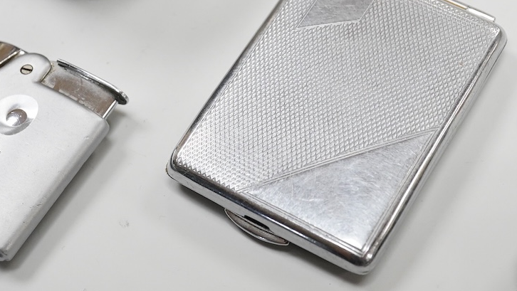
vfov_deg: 16.5
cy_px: 117
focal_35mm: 73
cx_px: 238
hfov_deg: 28.9
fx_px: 1001
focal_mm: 30
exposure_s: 1/200
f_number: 10
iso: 2500
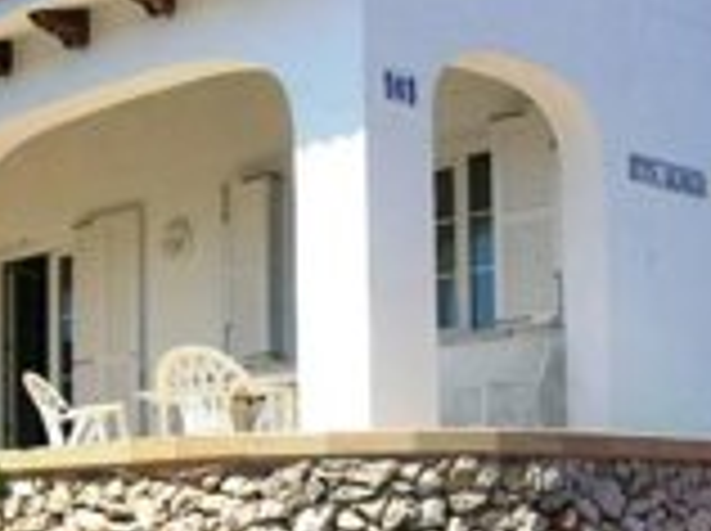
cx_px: 405
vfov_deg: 17.9
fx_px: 1641
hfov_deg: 24.4
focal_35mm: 80
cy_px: 526
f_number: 4.8
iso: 50
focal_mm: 5.4
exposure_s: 1/360
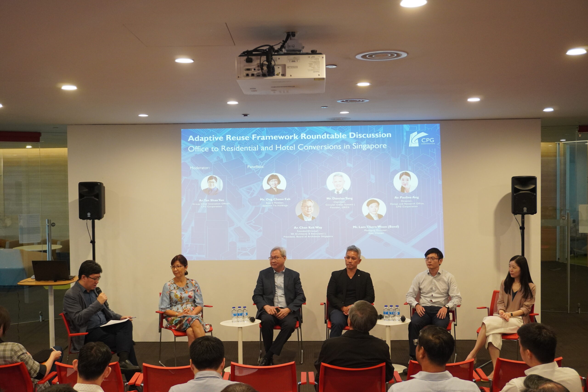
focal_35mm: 38
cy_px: 196
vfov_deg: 35.5
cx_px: 294
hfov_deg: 51.3
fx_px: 612
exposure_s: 1/125
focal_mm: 25
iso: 1250
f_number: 4.5
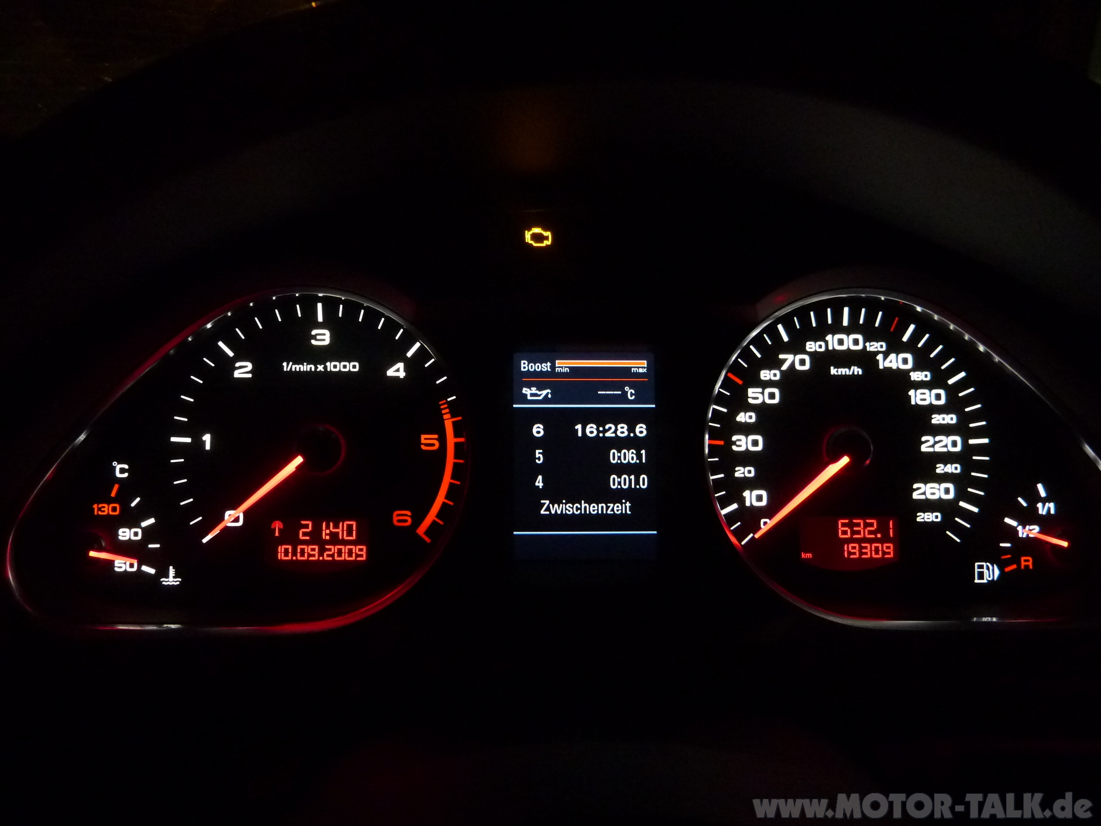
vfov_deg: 54.9
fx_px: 795
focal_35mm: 25
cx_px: 550
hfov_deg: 69.4
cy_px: 413
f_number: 3.3
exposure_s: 1/8
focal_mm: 4.1
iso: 400
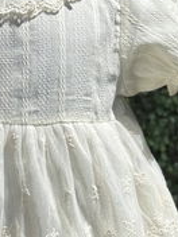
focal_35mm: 145
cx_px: 32
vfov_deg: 13.6
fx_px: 994
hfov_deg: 10.2
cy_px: 59
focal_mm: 6.86
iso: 100
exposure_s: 1/10870
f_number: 1.78
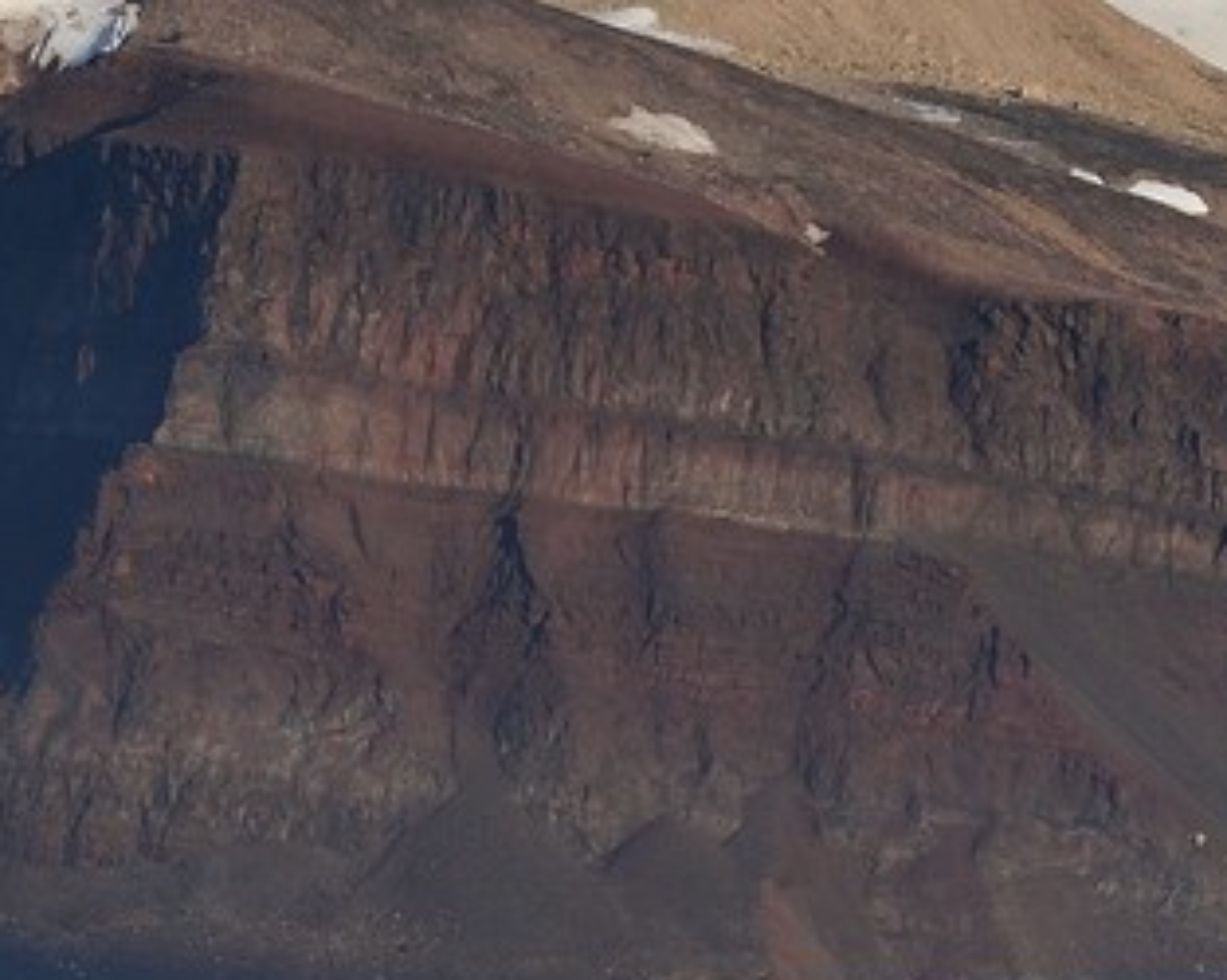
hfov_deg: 2.0
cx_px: 2913
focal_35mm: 960
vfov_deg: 1.6
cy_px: 204
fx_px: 34840
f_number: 9
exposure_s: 1/400
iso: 200
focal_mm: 200
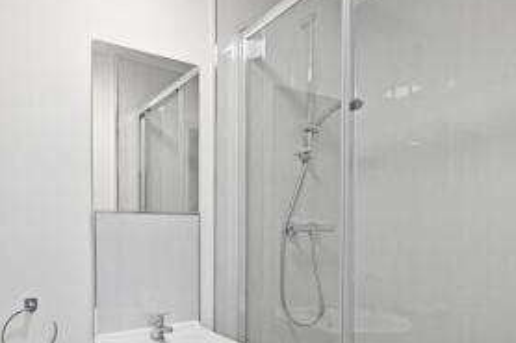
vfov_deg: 51.7
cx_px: 156
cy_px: 238
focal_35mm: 24
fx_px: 344
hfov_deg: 70.7
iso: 400
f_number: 7.1
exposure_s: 1/5
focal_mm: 14
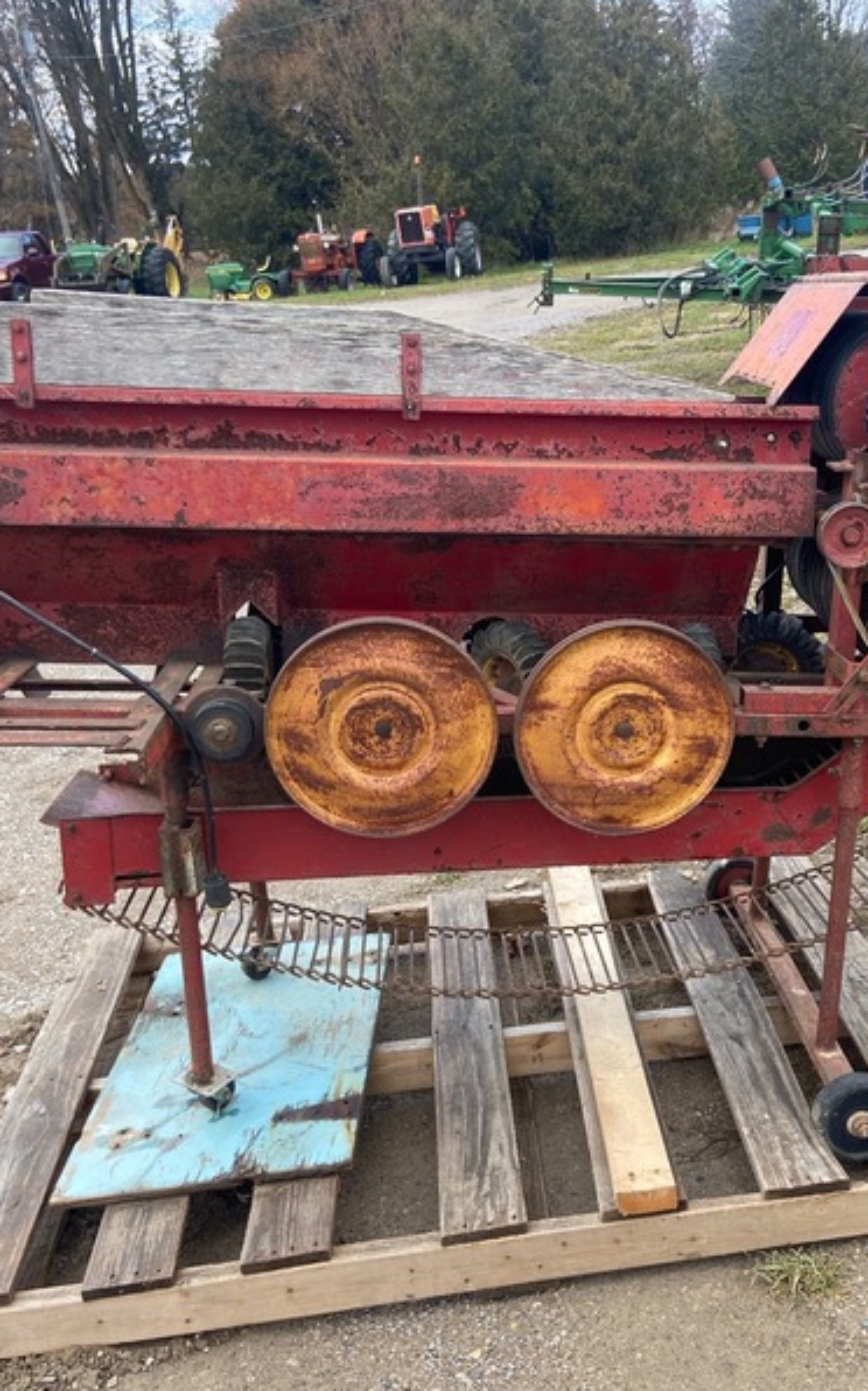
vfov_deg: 52.8
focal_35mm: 37
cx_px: 637
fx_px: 1402
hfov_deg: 33.8
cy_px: 698
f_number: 1.8
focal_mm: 4.25
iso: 32
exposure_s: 1/173
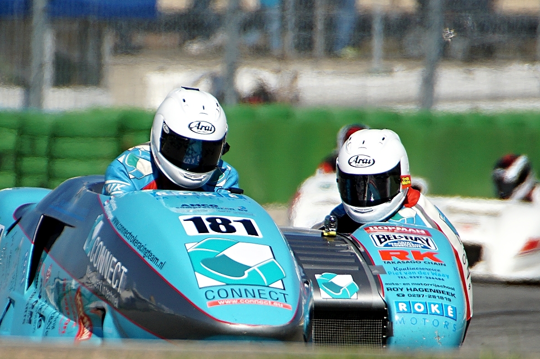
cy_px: 222
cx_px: 243
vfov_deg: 1.4
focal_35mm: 984
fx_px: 14754
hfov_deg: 2.1
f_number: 6.3
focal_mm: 500
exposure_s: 1/1000
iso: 200
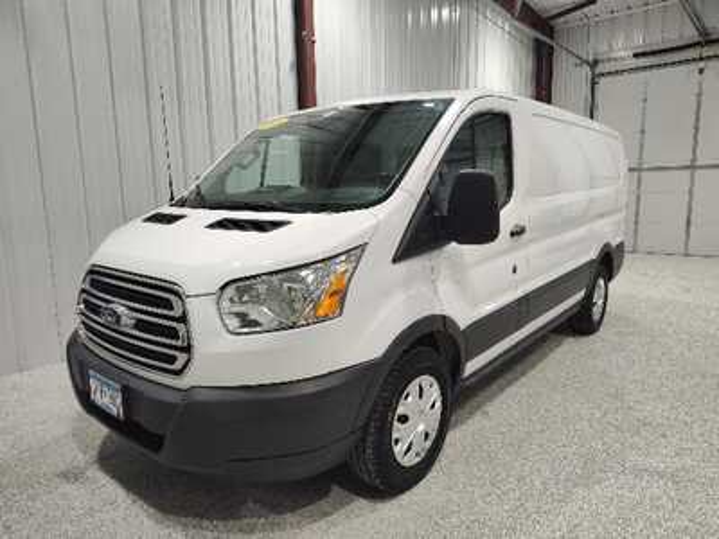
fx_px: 478
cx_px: 360
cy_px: 270
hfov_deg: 73.9
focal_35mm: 23
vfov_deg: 58.9
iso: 123
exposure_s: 1/120
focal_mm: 5.56
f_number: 1.8
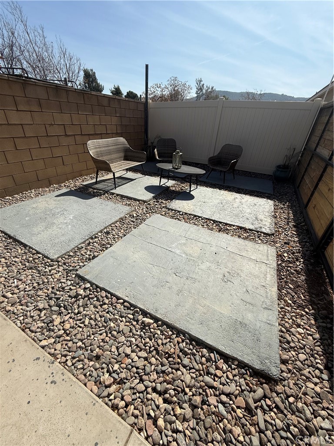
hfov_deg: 85.7
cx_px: 167
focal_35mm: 14
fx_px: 180
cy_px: 223
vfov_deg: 102.1
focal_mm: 2.22
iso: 50
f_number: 2.2
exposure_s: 1/2717
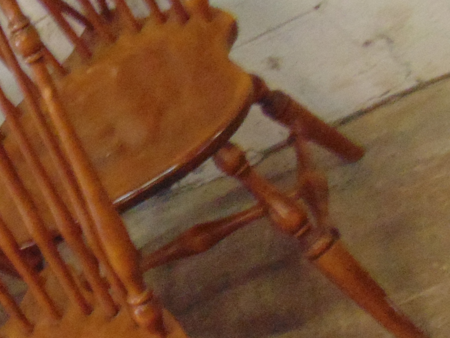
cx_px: -220
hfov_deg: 17.7
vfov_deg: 14.6
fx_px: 1300
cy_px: 314
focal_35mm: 100
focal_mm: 4.5
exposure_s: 1/25
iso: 400
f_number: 3
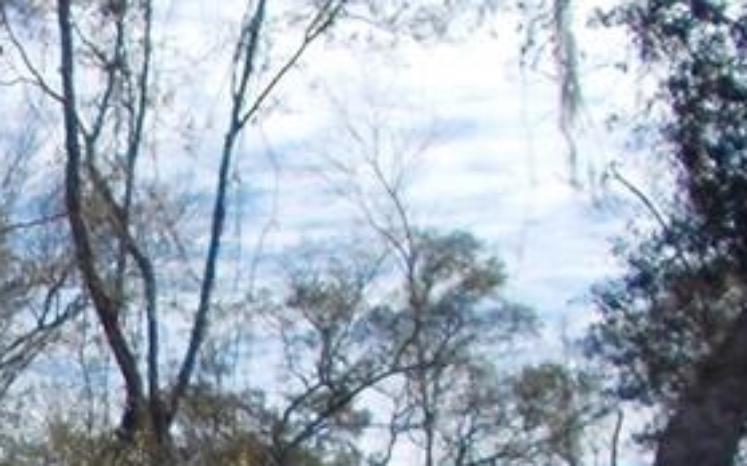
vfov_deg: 7.8
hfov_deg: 11.9
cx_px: -744
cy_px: 1028
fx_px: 3215
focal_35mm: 158
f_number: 8
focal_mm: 4.6
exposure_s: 1/160
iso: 80
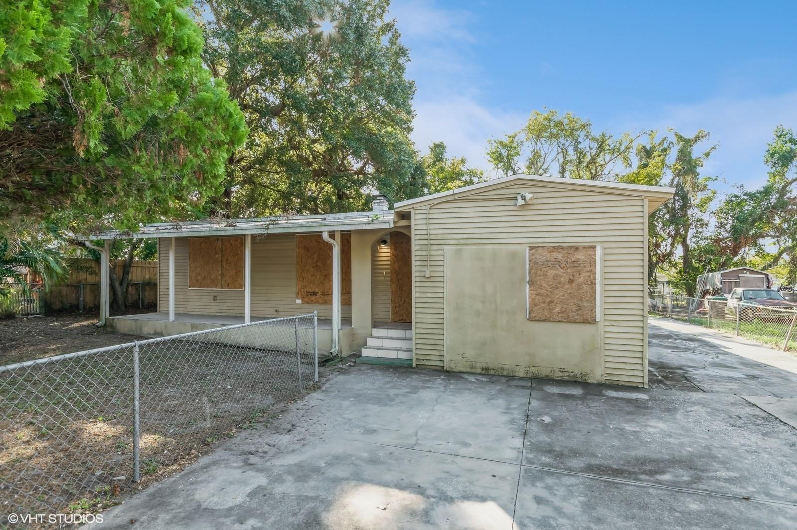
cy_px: 265
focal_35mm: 18
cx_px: 398
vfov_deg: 67.3
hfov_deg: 90.0
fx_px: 398
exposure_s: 1/60
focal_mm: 12
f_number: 11
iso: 400
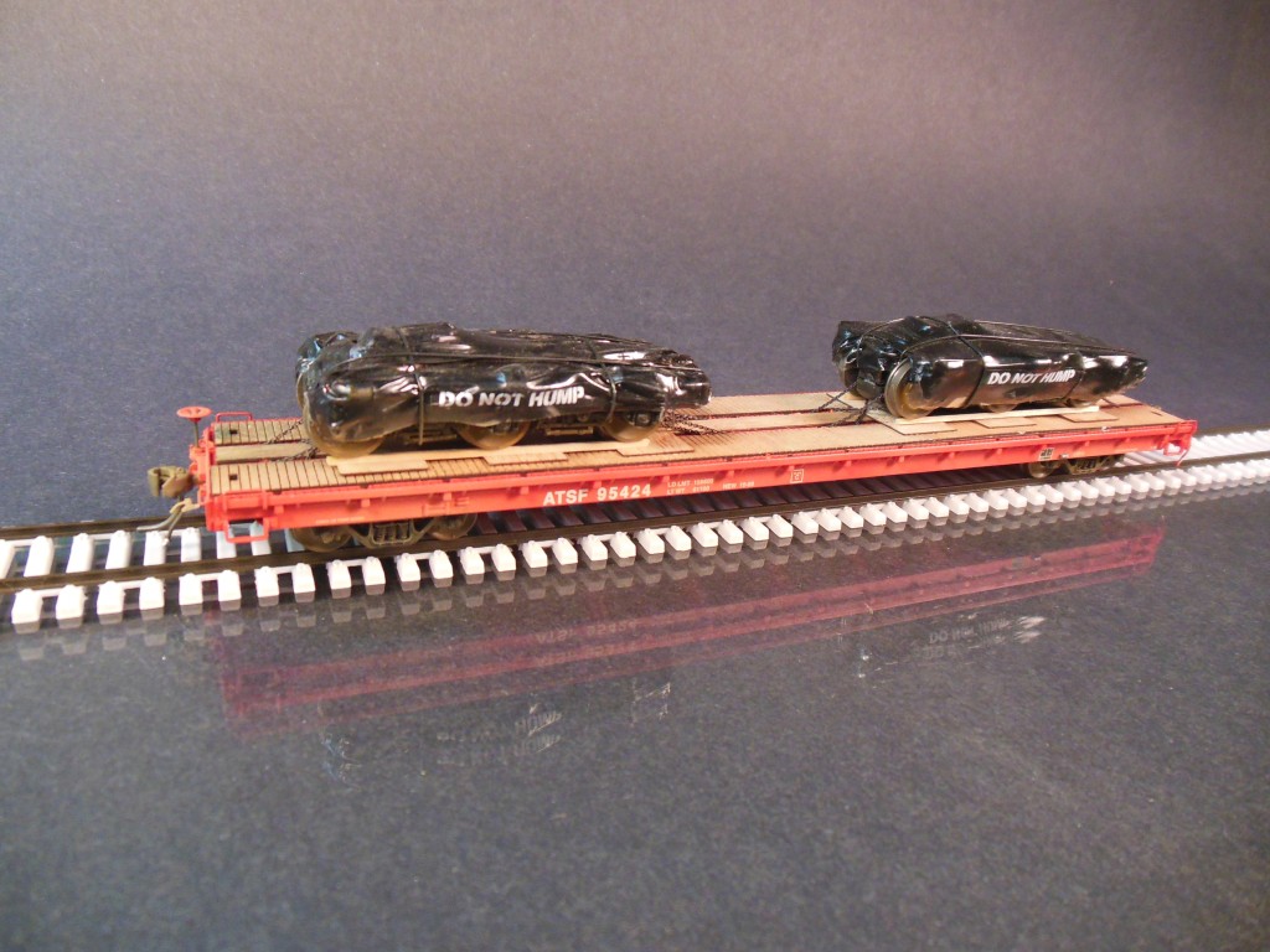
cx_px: 635
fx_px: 917
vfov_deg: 54.9
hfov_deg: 69.4
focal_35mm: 25
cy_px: 476
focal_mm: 4.5
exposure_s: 1/30
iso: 400
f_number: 3.2
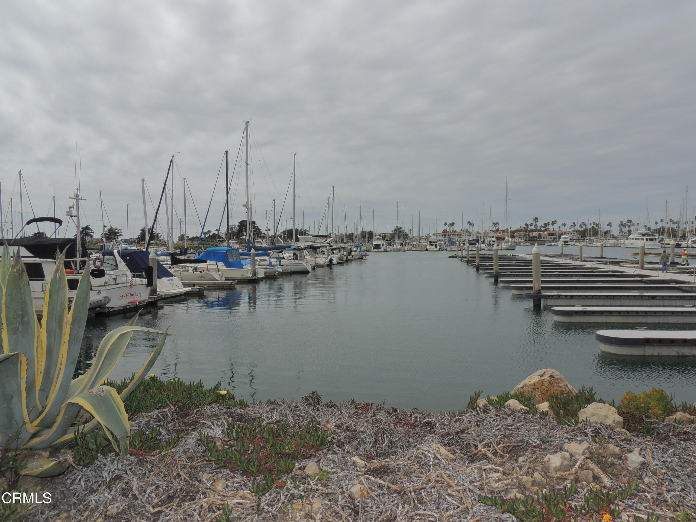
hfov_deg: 71.6
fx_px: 483
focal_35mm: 24
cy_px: 261
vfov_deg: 56.8
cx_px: 348
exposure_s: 1/2000
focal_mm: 4.3
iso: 100
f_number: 3.7
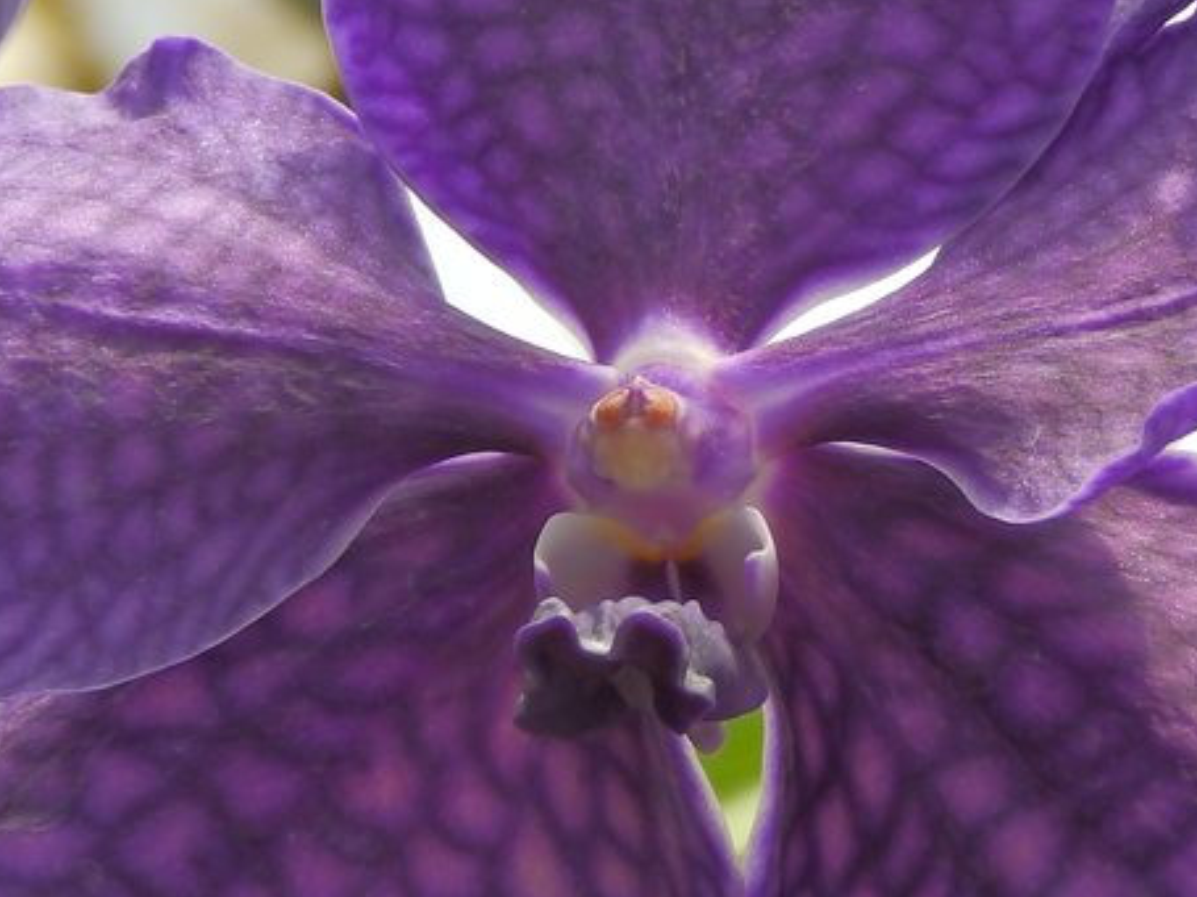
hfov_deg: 3.7
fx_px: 18461
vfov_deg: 2.8
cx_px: 602
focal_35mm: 534
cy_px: 464
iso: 80
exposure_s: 1/100
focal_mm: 38.2
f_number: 5.6
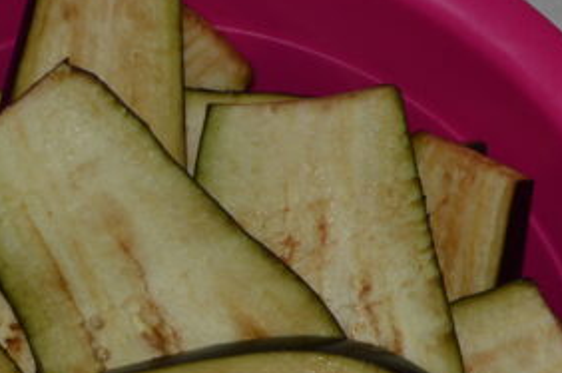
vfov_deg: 9.1
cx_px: 151
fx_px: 2322
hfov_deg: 13.8
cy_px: 436
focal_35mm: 149
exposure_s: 1/60
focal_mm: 40
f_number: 8
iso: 100
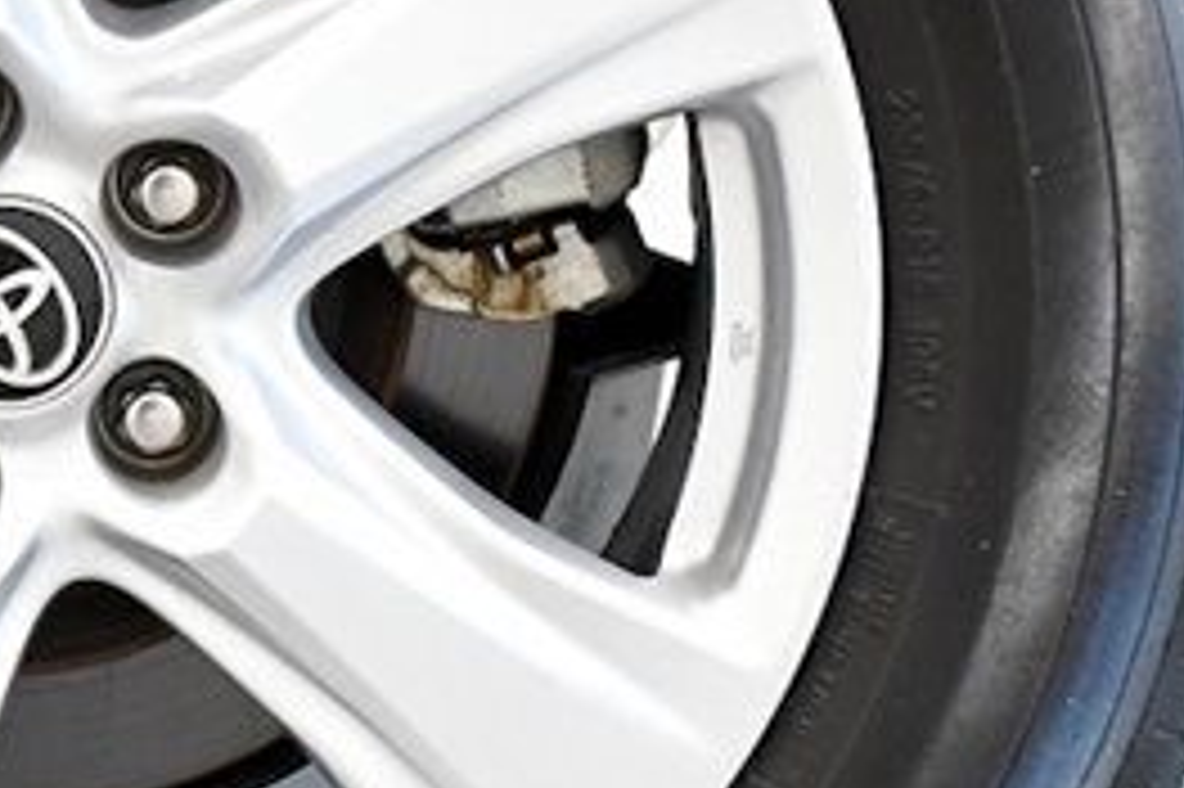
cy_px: 254
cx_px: 23
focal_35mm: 187
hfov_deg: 10.9
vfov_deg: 7.3
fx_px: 6146
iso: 2500
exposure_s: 1/320
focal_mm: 32
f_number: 4
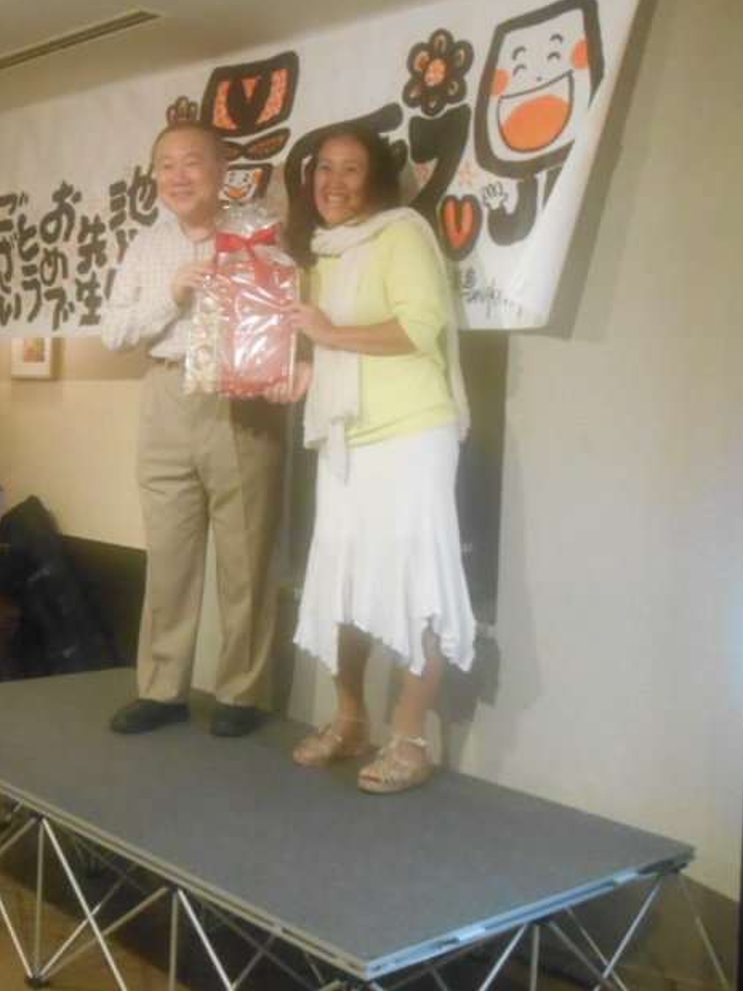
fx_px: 1231
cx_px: 152
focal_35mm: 43
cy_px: 453
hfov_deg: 32.7
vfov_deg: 43.8
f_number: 3.4
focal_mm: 4.7
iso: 800
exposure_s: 1/13
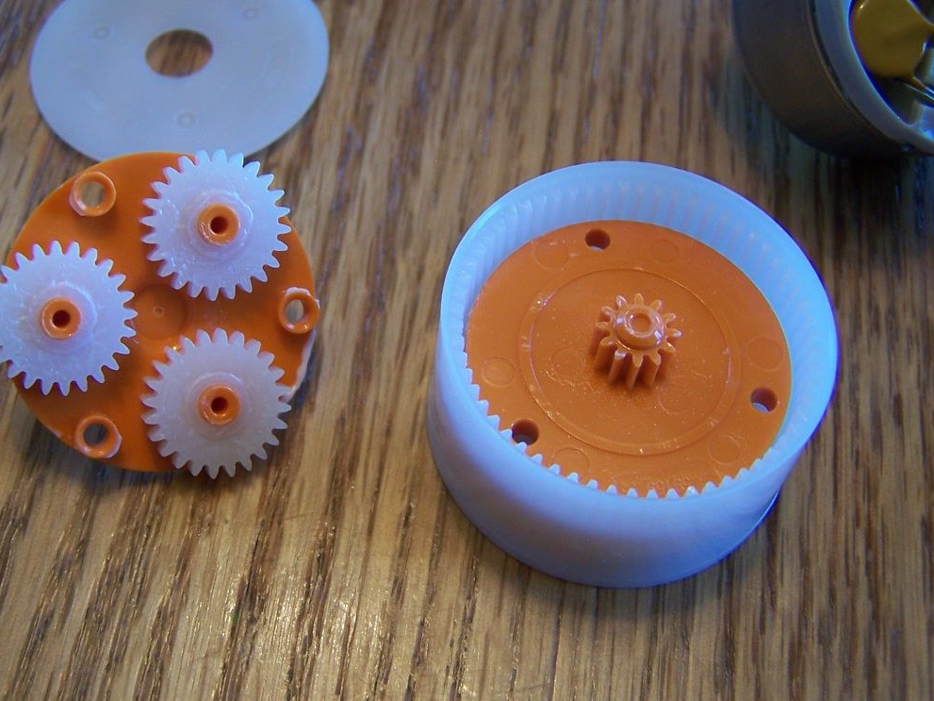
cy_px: 304
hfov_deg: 41.1
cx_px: 388
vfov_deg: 31.5
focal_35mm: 46
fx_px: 1241
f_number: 2.8
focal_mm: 6.3
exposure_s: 1/30
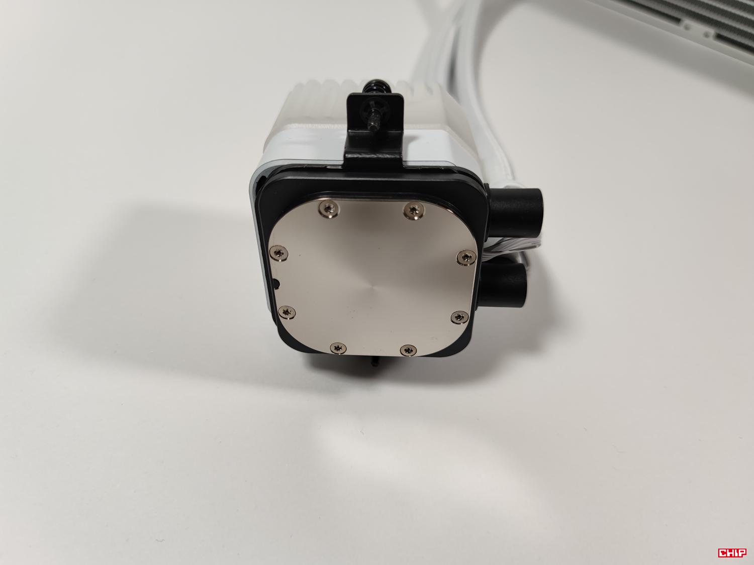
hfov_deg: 69.4
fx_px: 545
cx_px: 377
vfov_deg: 54.9
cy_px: 282
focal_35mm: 25
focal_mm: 6.78
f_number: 1.85
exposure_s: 1/100
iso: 71
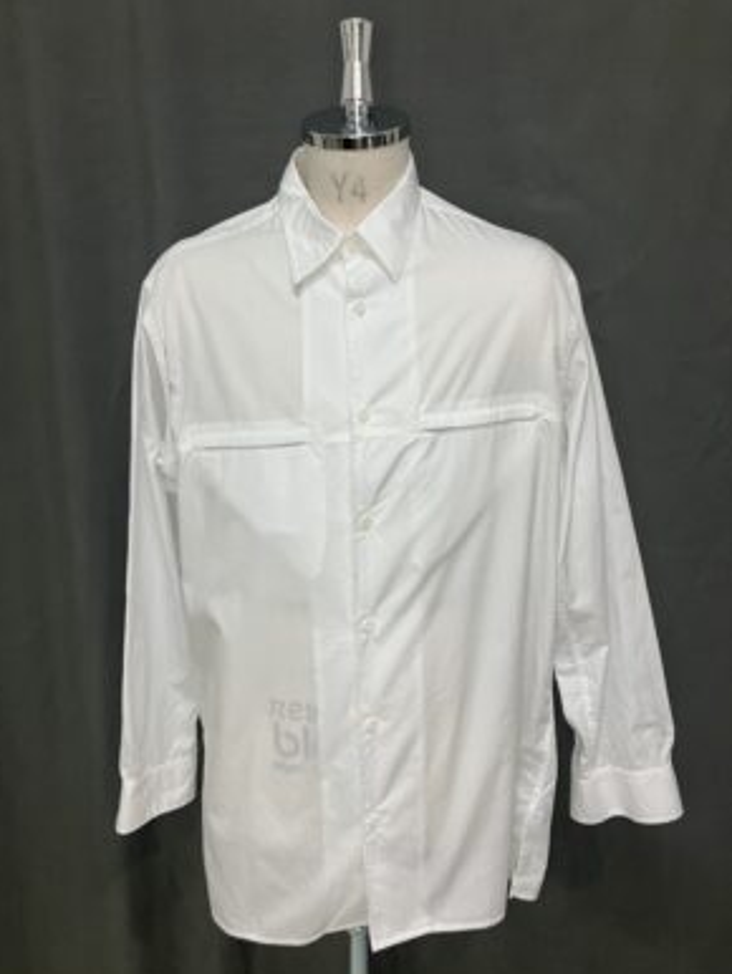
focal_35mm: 29
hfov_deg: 48.3
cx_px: 361
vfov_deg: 61.6
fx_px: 817
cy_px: 502
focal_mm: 3.99
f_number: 1.8
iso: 50
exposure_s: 1/50
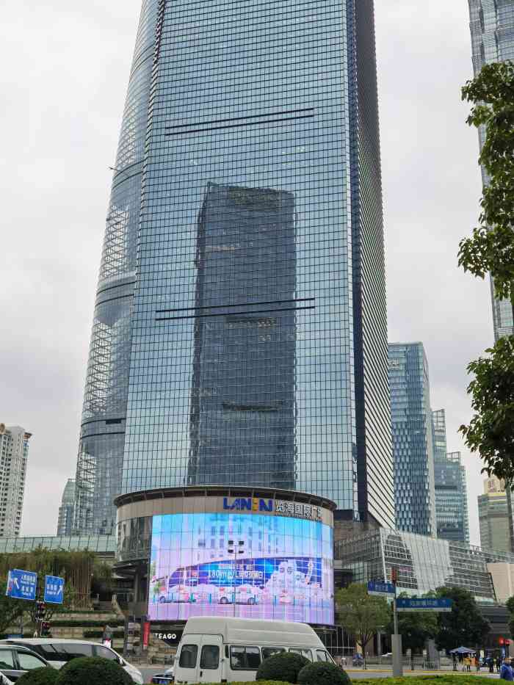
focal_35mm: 45
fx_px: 891
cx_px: 257
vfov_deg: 42.1
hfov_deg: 32.2
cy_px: 342
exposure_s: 1/625
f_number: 1.9
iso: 50
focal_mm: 6.71
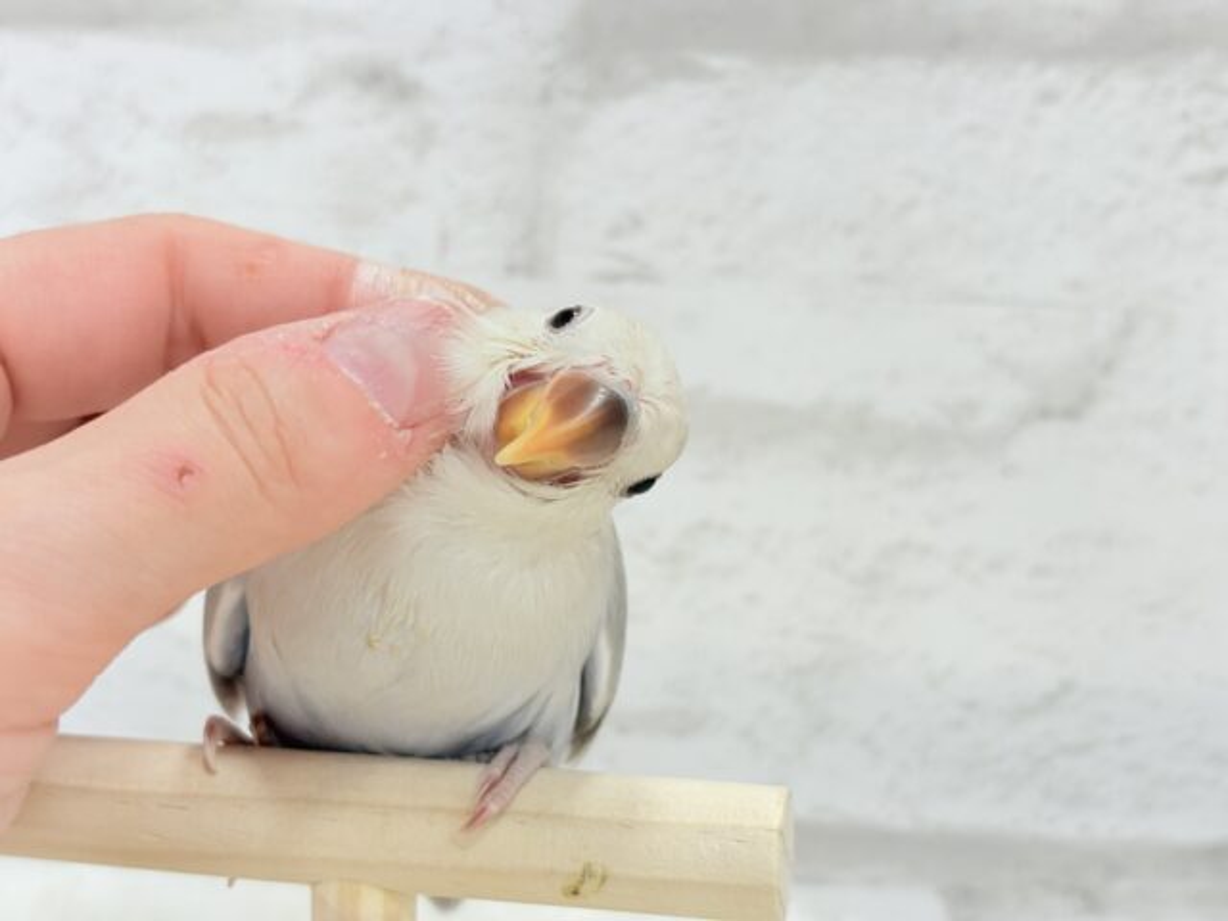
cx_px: 614
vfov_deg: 28.0
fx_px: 1845
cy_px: 460
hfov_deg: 36.8
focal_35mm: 52
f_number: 1.6
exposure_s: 1/50
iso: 50
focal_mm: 5.96
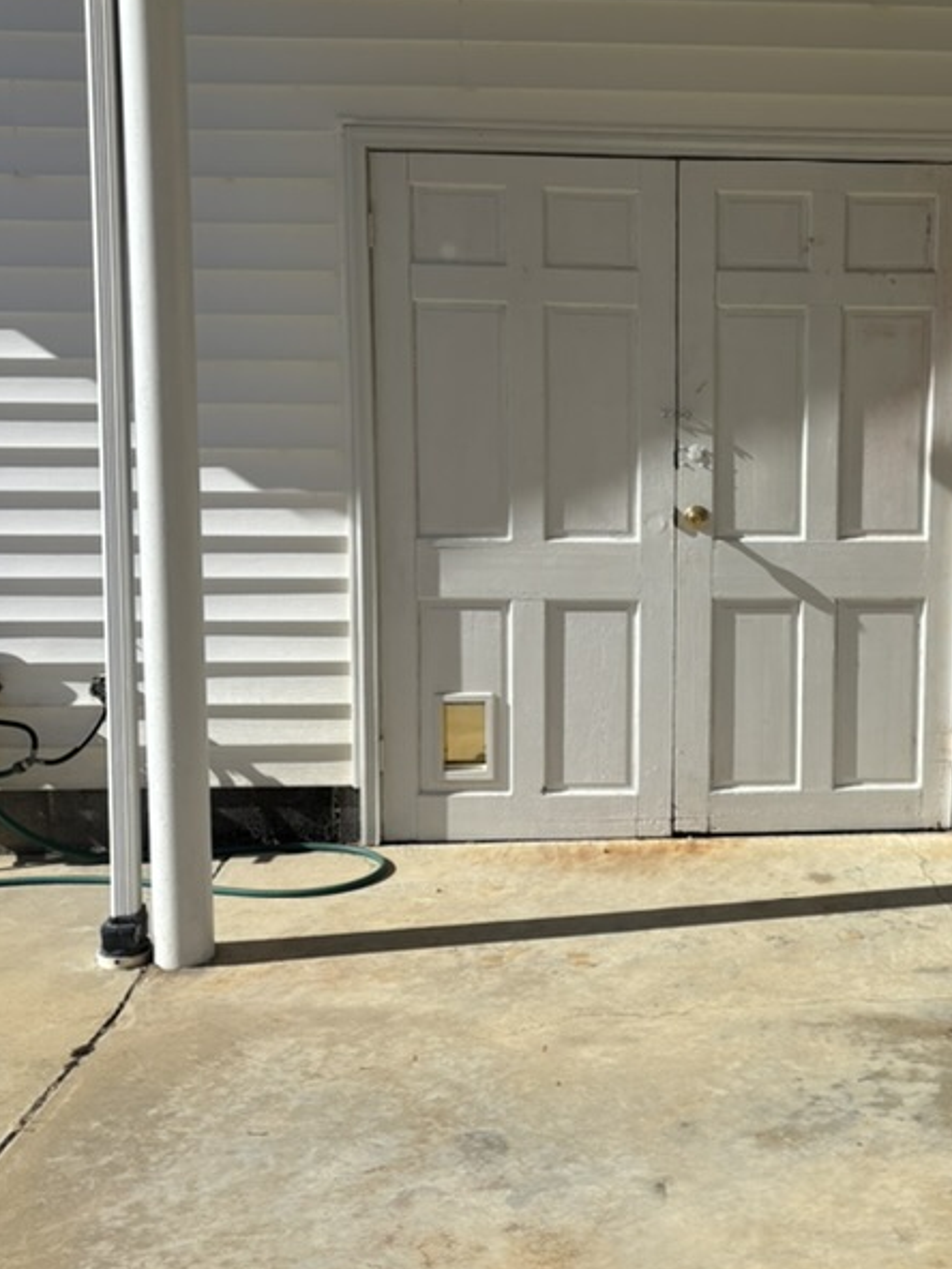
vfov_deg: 41.9
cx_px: 815
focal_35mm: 45
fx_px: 1650
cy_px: 521
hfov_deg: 31.0
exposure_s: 1/4854
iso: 50
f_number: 1.6
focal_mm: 5.96
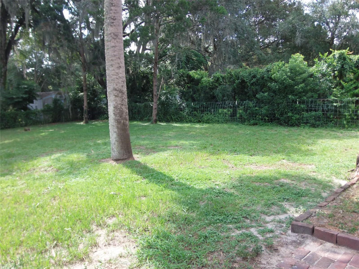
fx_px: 270
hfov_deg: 67.3
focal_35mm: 26
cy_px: 134
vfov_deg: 53.1
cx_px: 180
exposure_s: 1/200
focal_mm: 4.66
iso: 100
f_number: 3.2
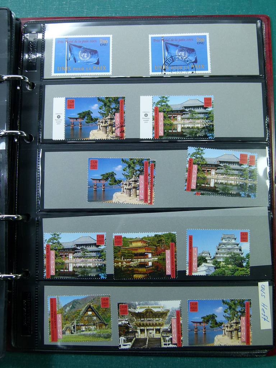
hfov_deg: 37.7
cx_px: 138
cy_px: 184
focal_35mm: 38
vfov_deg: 49.0
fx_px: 404
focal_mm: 6.8
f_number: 3.1
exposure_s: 1/80
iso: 100
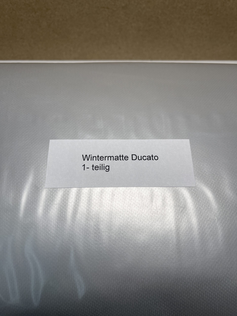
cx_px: 118
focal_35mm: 26
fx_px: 237
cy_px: 158
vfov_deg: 67.3
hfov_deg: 53.1
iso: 32
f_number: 1.6
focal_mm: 5.1
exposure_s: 1/388
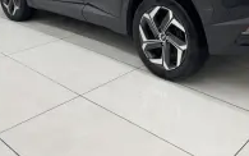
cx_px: 170
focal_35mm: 47
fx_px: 319
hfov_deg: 42.0
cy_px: -12
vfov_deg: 25.6
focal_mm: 6.76
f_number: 1.78
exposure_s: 1/50
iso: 125
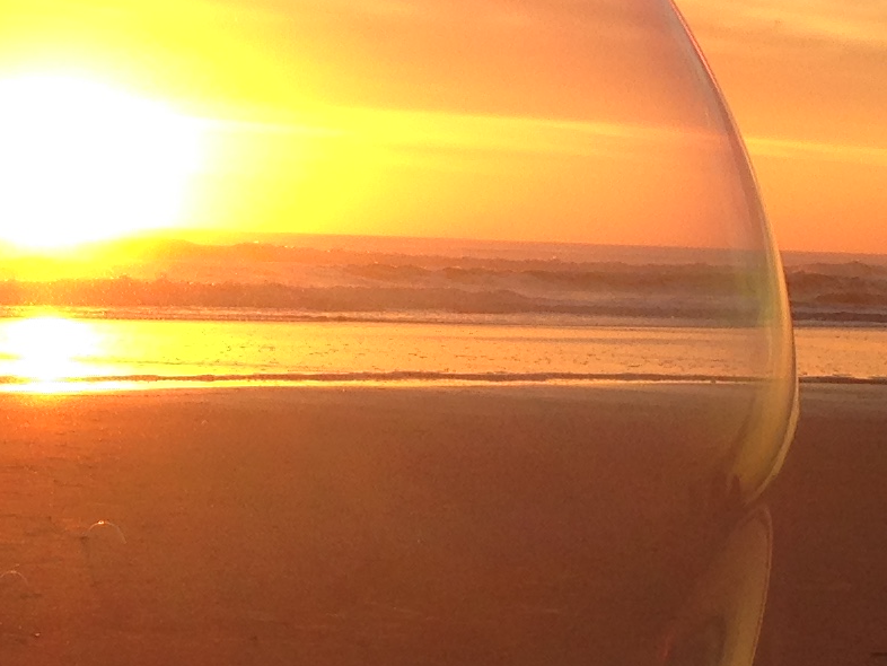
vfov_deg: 10.8
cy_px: 219
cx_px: -205
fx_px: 3512
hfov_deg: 13.9
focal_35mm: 137
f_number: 2.4
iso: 50
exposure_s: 1/467
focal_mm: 4.12
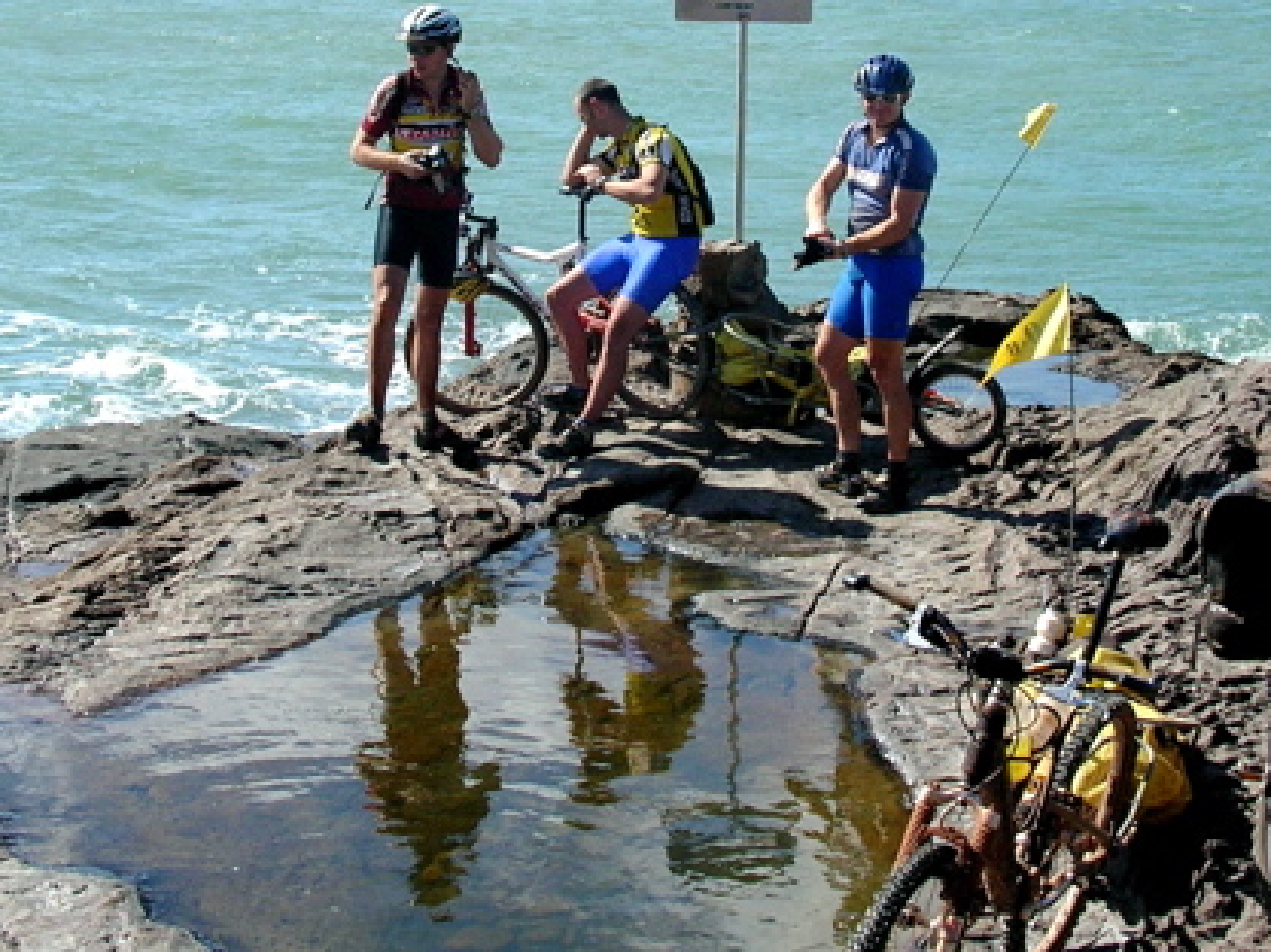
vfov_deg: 26.5
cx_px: 534
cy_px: 411
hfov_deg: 34.9
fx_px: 2018
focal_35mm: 55
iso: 50
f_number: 3.7
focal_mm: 6
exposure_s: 1/575
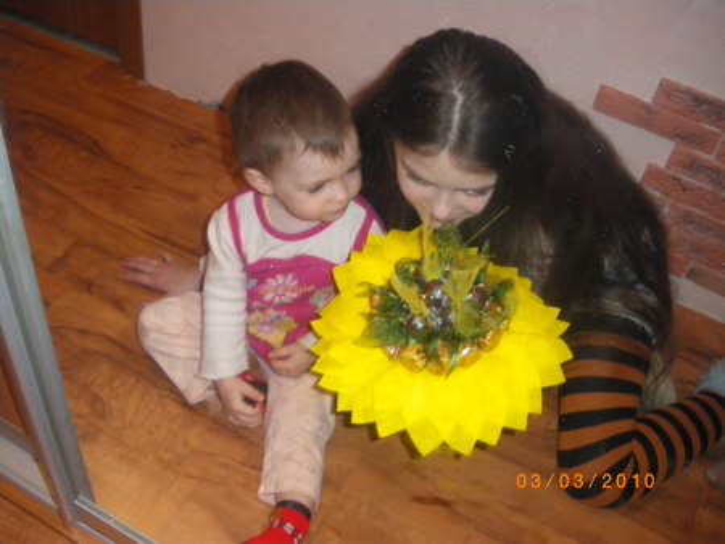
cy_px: 272
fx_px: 754
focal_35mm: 36
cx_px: 362
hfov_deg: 51.3
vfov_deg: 39.7
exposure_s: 1/50
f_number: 3.5
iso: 400
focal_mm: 6.3
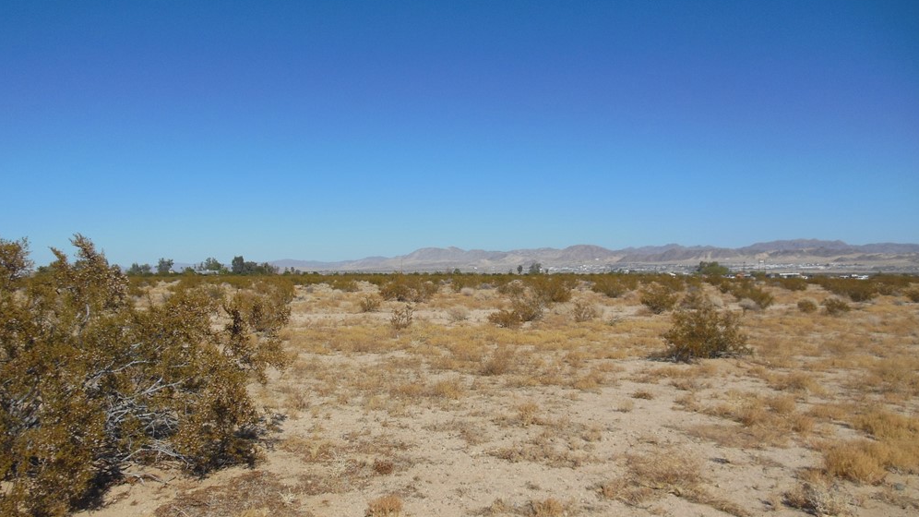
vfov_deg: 41.5
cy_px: 267
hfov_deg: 67.9
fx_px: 682
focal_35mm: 28
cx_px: 455
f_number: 6.4
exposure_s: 1/800
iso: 125
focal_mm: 4.5
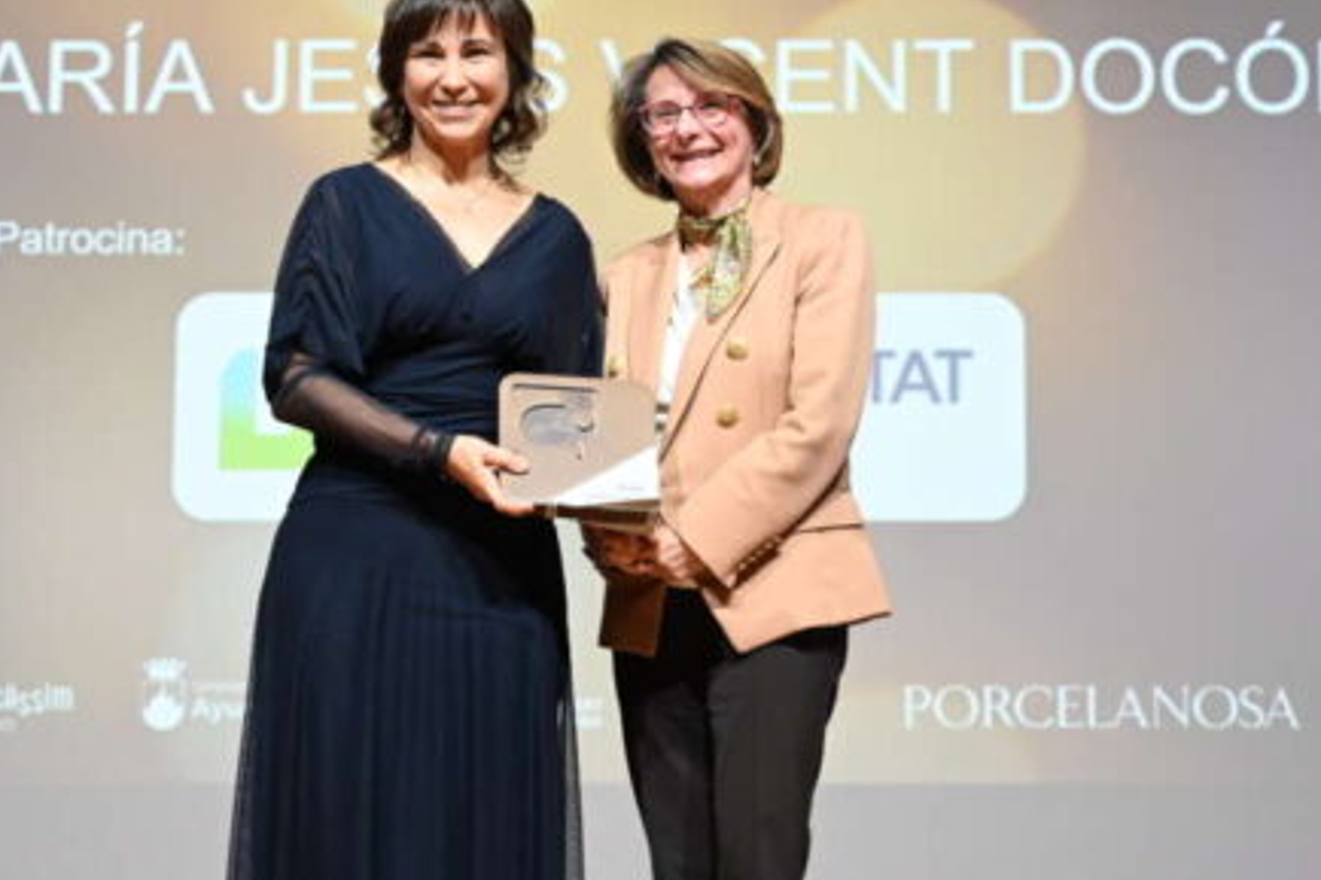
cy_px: 244
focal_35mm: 93
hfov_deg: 21.9
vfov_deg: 14.6
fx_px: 3411
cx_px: 594
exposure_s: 1/250
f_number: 4
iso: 3200
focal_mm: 58
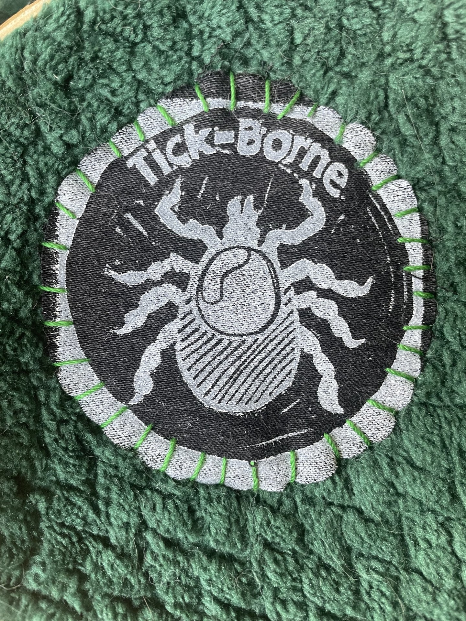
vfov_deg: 67.3
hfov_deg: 53.1
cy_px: 310
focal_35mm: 26
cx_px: 233
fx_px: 467
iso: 125
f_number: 1.6
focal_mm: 4.2
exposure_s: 1/60
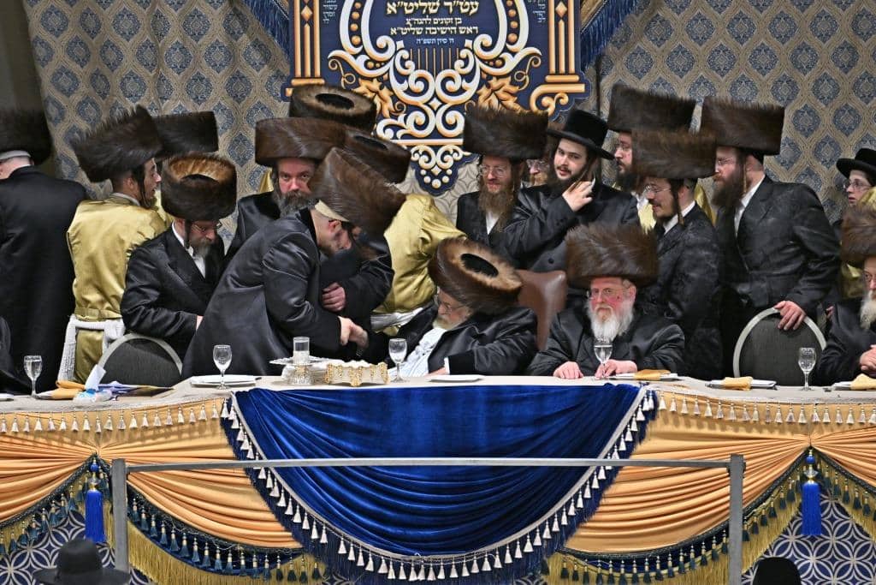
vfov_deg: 4.6
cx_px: 438
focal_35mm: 300
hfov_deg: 6.9
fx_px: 7301
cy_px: 292
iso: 500
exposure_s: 1/250
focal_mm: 200
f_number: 2.8
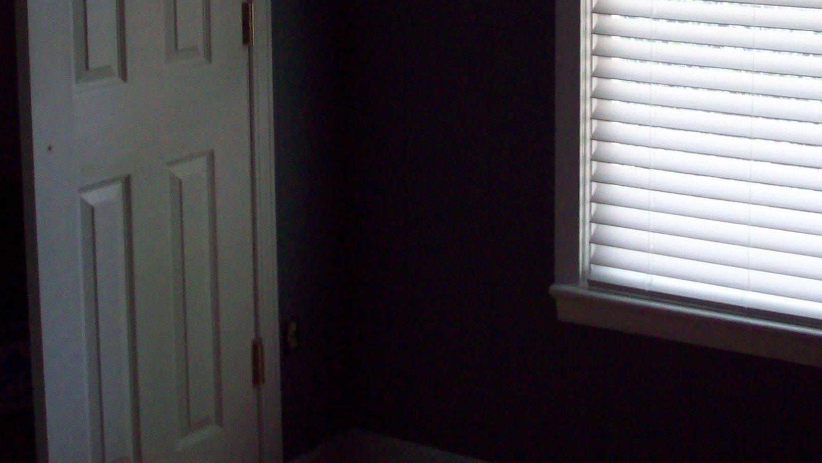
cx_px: 442
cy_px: -70
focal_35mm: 76
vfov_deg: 15.4
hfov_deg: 27.9
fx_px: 1657
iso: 160
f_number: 2.8
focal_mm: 6.2
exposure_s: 1/32.5
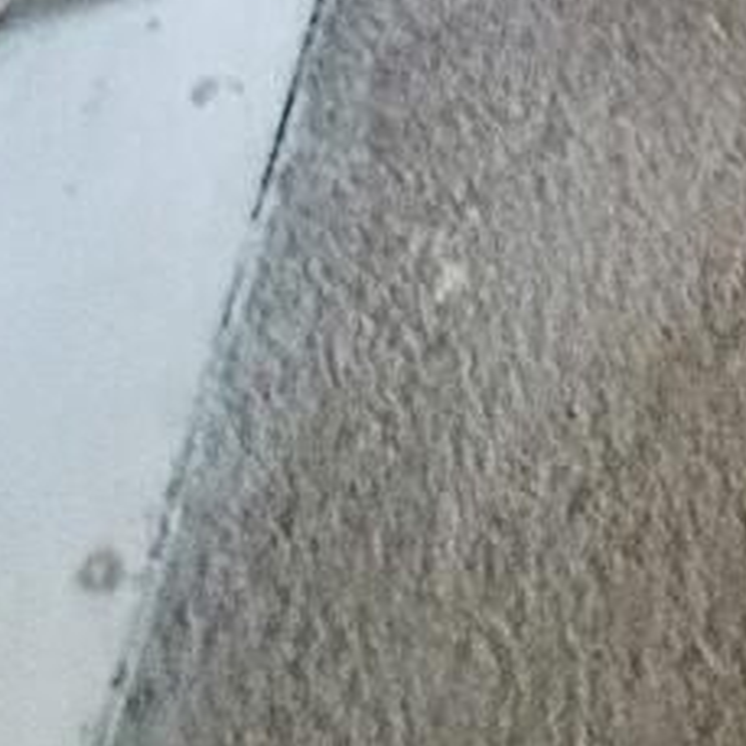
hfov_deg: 12.8
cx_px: 1723
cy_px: -2166
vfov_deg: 8.4
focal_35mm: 108
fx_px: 2633
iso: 500
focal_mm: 2.22
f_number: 2.2
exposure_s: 1/120
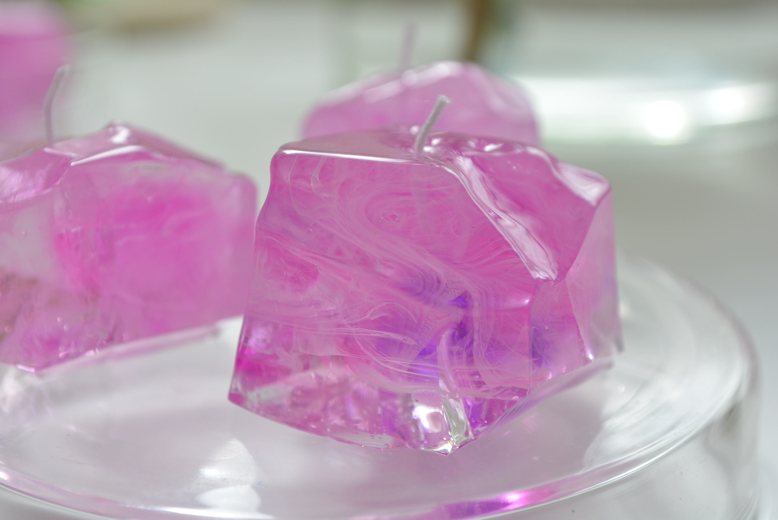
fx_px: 1557
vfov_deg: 19.0
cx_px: 389
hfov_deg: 28.1
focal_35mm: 72
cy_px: 260
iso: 400
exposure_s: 1/60
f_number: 7.1
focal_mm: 48
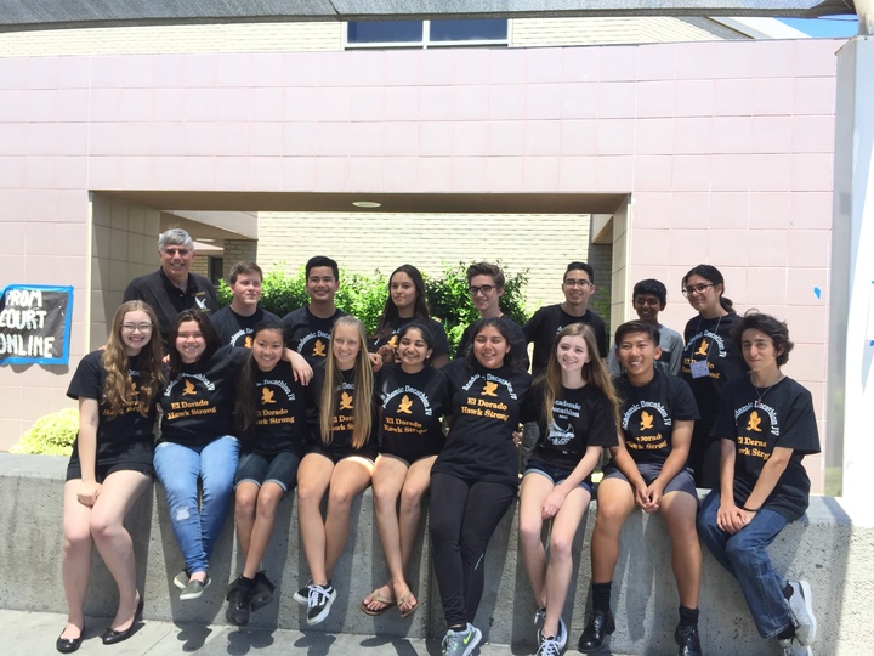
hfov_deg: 61.7
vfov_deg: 48.2
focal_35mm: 29
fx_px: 732
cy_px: 328
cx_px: 437
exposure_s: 1/476
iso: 32
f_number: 2.2
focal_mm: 4.15
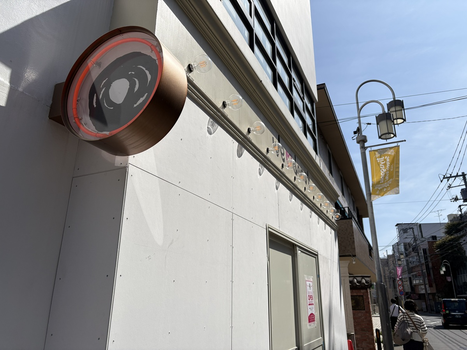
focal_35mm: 26
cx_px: 234
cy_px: 175
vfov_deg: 53.1
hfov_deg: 67.3
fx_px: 351
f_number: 1.6
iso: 50
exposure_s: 1/7813
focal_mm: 5.96
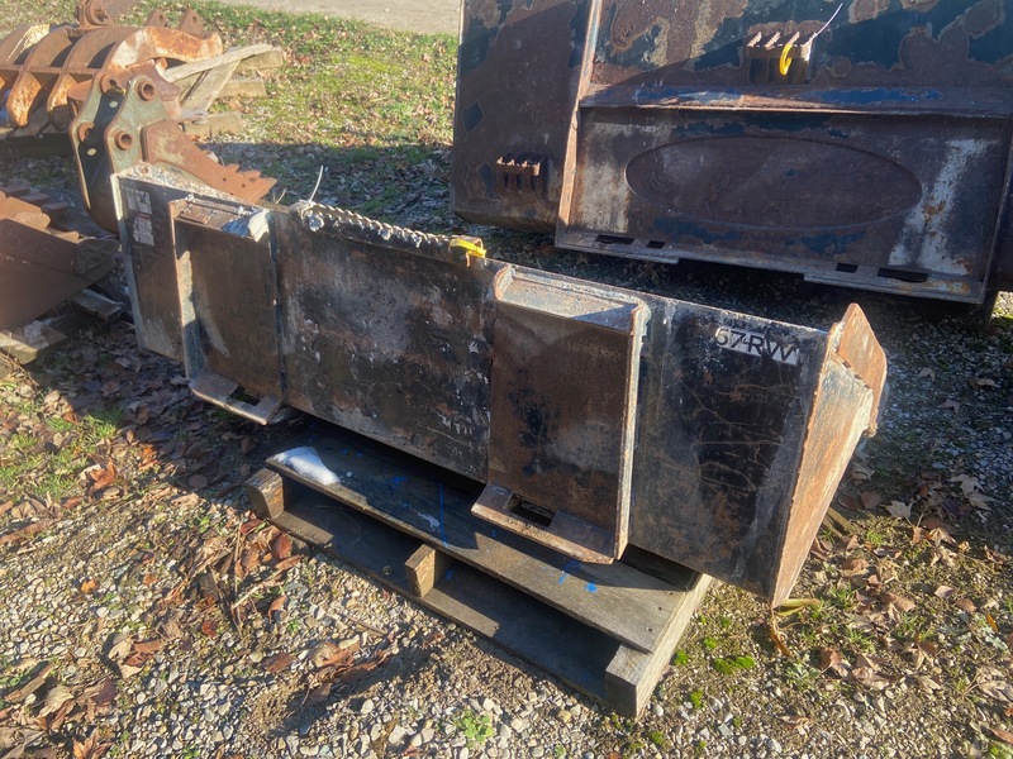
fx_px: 761
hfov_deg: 67.3
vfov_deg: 53.1
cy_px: 380
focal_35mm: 26
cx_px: 506
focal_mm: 4.25
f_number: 1.8
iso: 32
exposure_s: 1/389
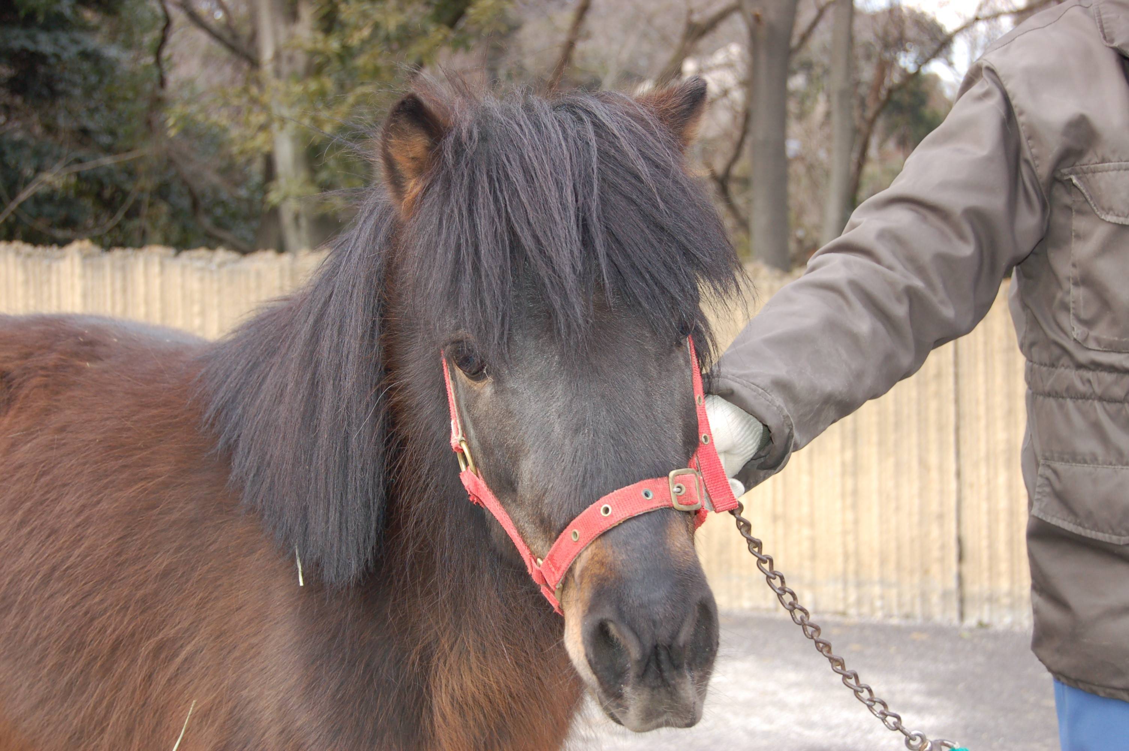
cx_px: 564
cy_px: 376
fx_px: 1880
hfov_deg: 33.4
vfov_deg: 22.6
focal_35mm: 60
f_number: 5
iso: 400
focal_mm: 40
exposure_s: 1/250
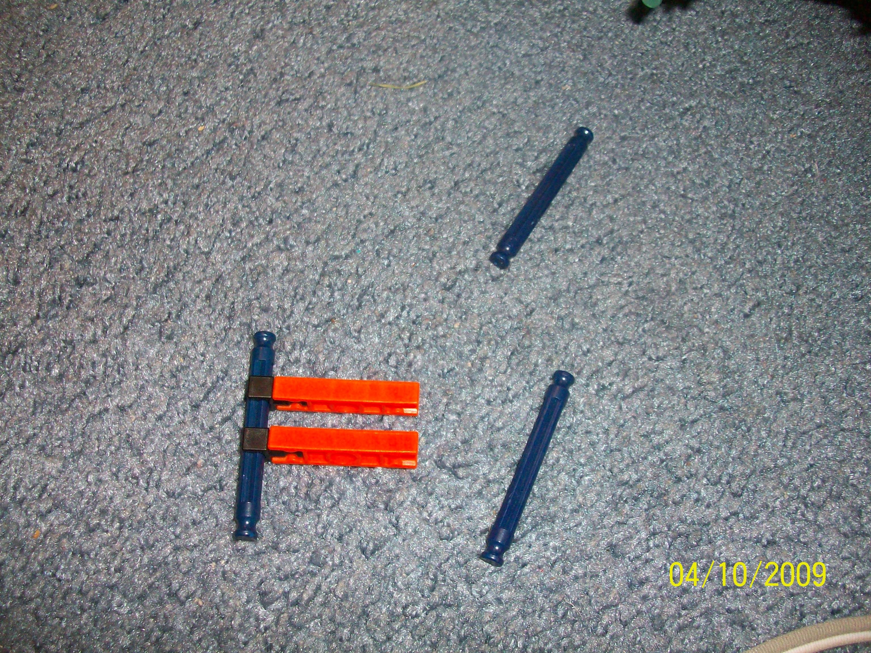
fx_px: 856
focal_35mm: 34
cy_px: 326
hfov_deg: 54.0
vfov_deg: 41.8
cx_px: 436
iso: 160
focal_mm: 5.7
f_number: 2.8
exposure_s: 1/60
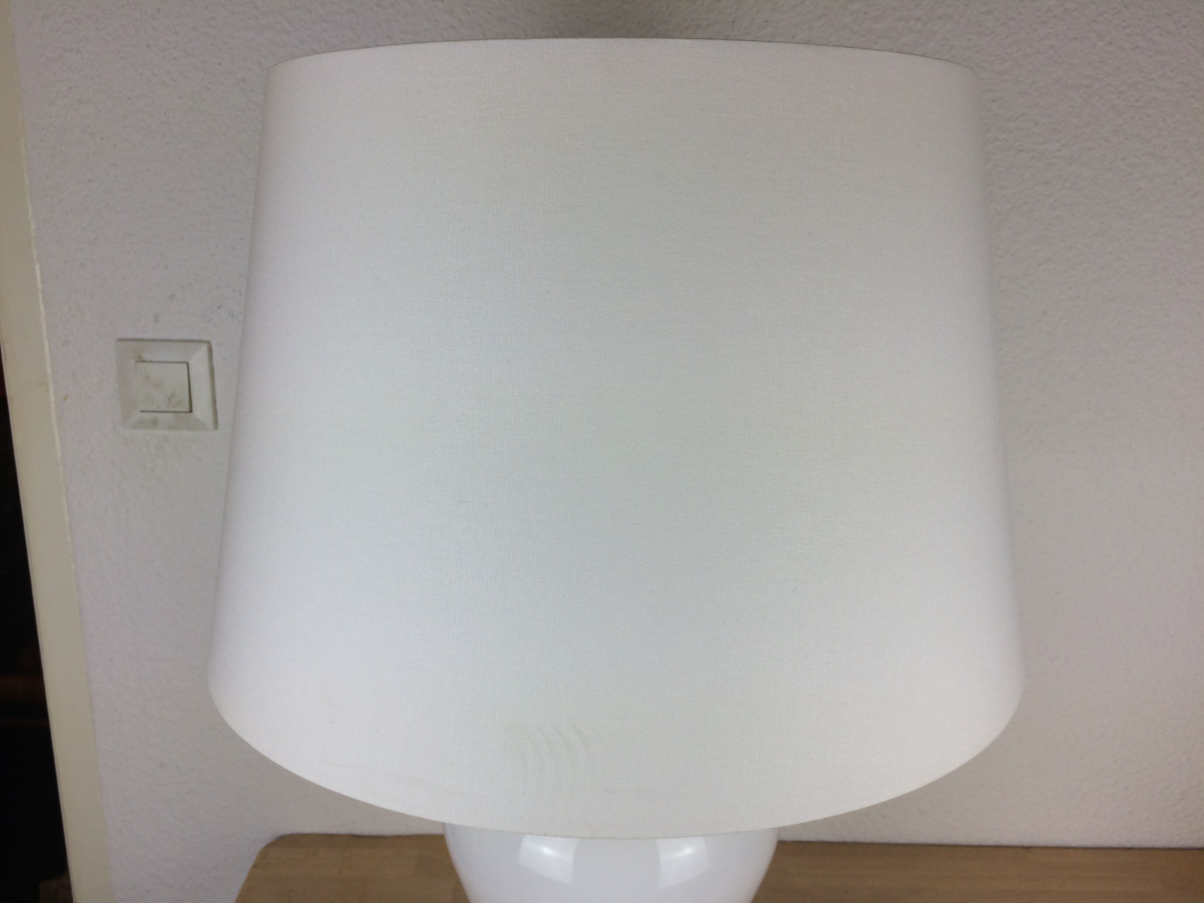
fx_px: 1009
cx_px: 602
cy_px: 452
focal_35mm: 29
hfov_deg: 61.7
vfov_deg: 48.2
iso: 32
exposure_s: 1/124
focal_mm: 4.15
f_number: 2.2
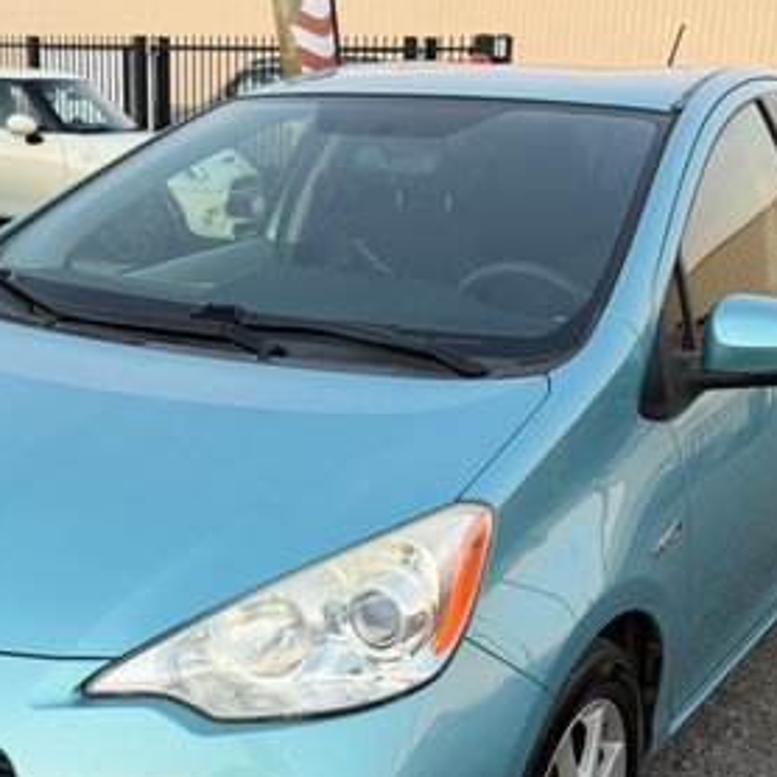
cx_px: 279
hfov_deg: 30.9
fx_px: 1397
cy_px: 520
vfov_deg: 30.8
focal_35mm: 55
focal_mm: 6.76
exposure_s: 1/120
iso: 160
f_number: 1.78
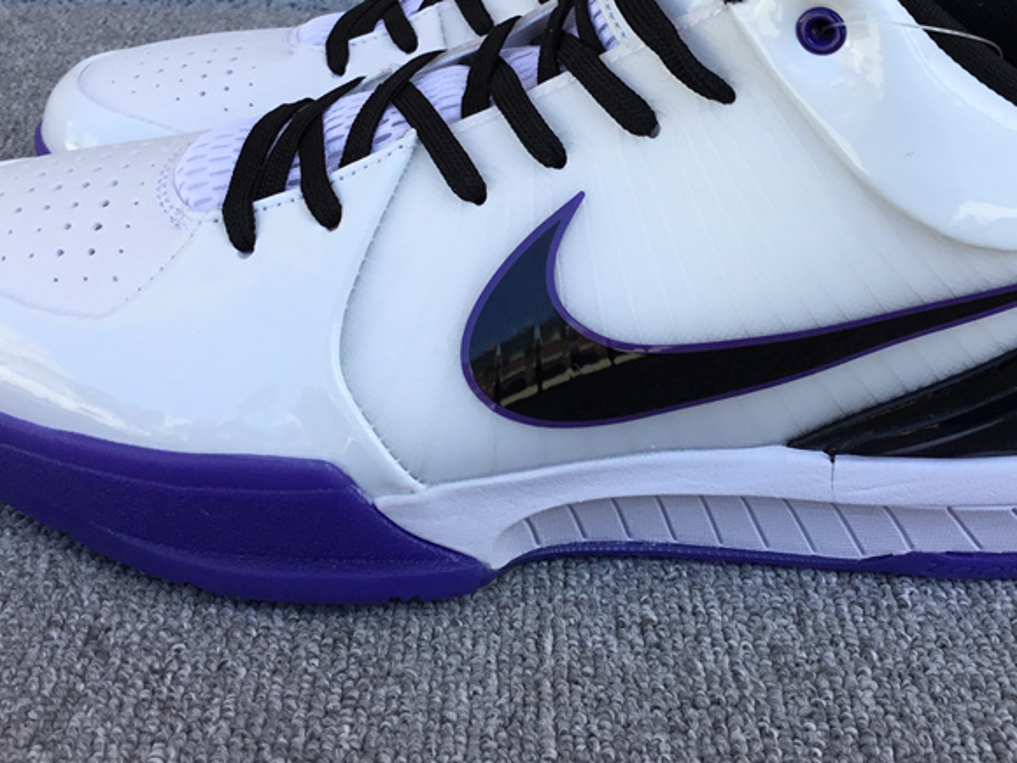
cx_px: 614
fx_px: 1411
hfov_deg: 39.5
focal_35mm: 48
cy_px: 230
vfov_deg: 30.0
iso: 25
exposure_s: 1/379
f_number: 2.4
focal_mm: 3.3
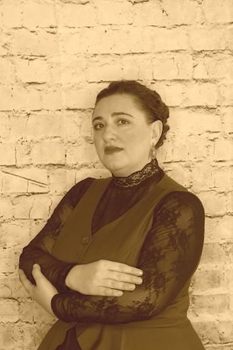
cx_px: 119
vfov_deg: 27.1
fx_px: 724
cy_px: 173
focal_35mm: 75
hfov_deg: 18.3
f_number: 5
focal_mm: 45
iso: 1250
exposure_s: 1/100
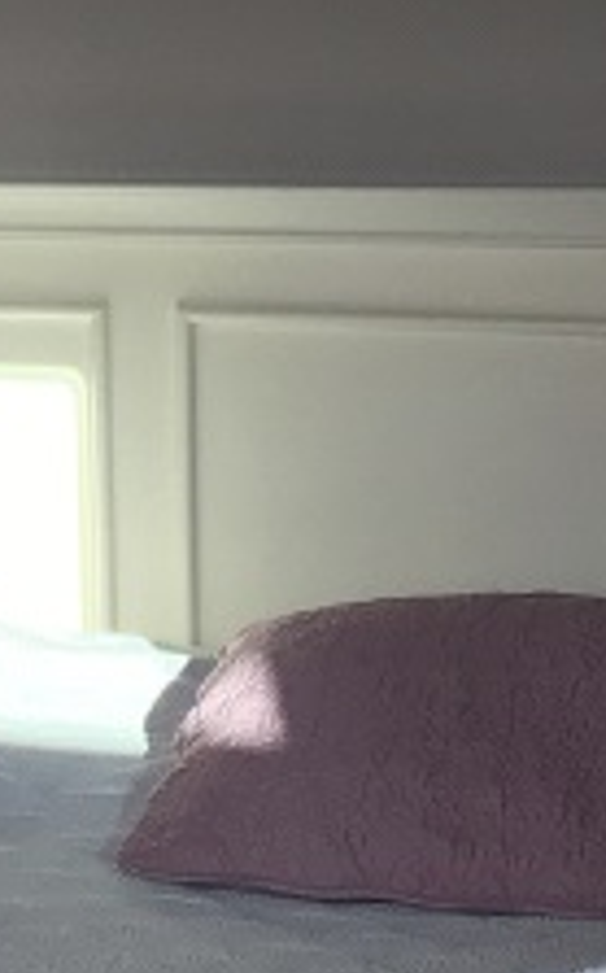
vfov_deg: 14.1
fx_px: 3892
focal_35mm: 147
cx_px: -759
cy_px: 35
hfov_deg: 8.3
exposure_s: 1/100
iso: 32
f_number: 2.2
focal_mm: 4.15
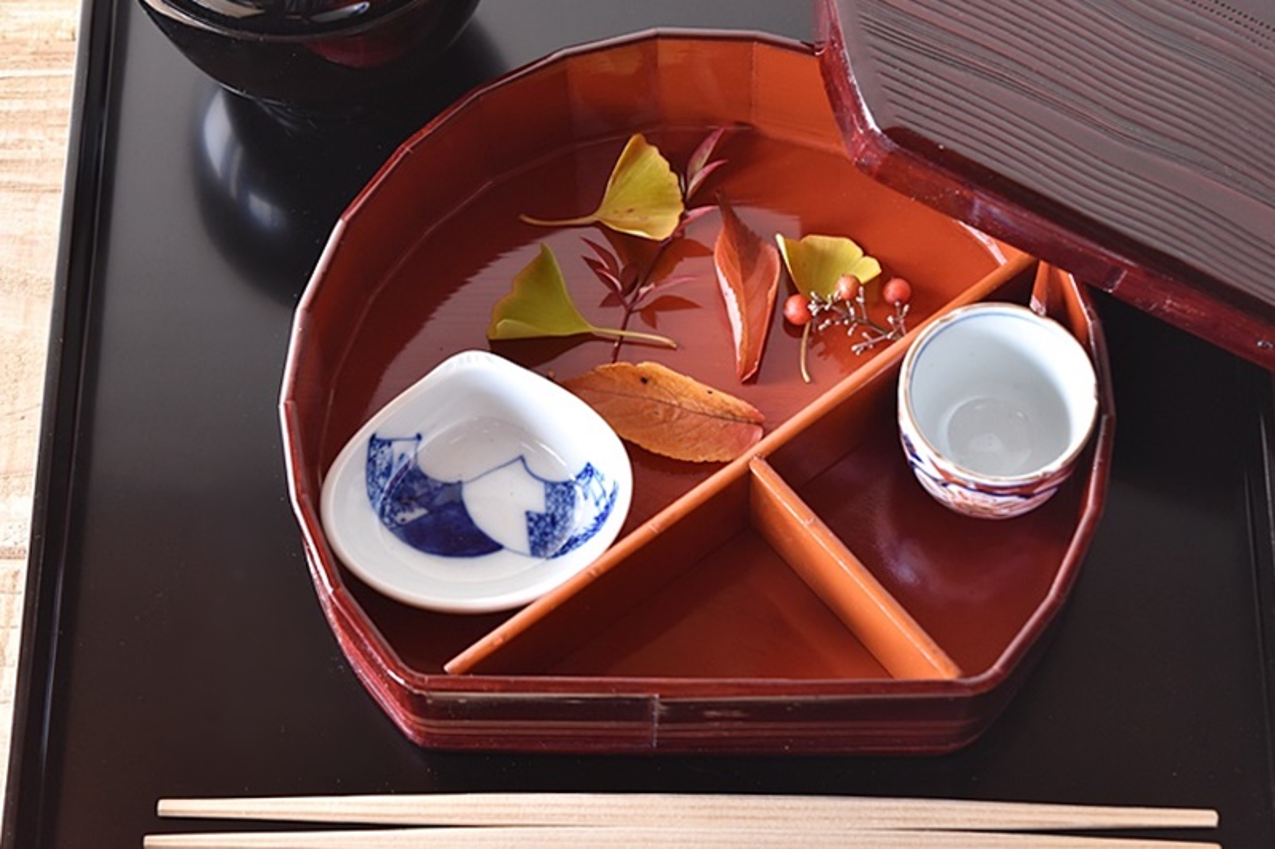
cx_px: 638
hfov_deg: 24.6
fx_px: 2921
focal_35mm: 82
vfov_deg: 16.5
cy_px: 424
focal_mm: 55
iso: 800
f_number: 5.6
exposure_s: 1/2.5
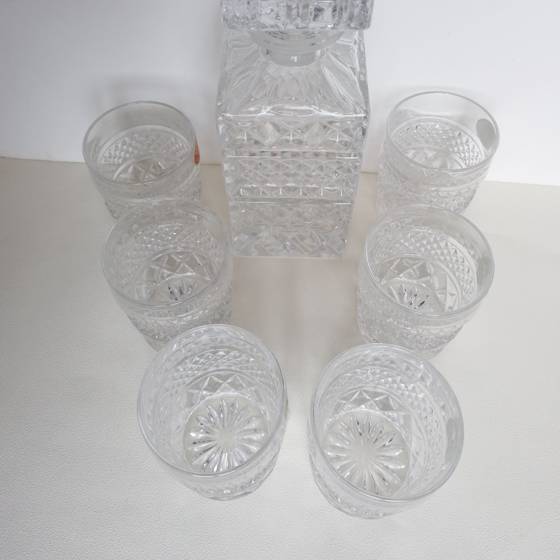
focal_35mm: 32
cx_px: 279
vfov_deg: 50.5
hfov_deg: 51.1
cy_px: 206
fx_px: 586
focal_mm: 4.75
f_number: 1.8
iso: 50
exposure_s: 3
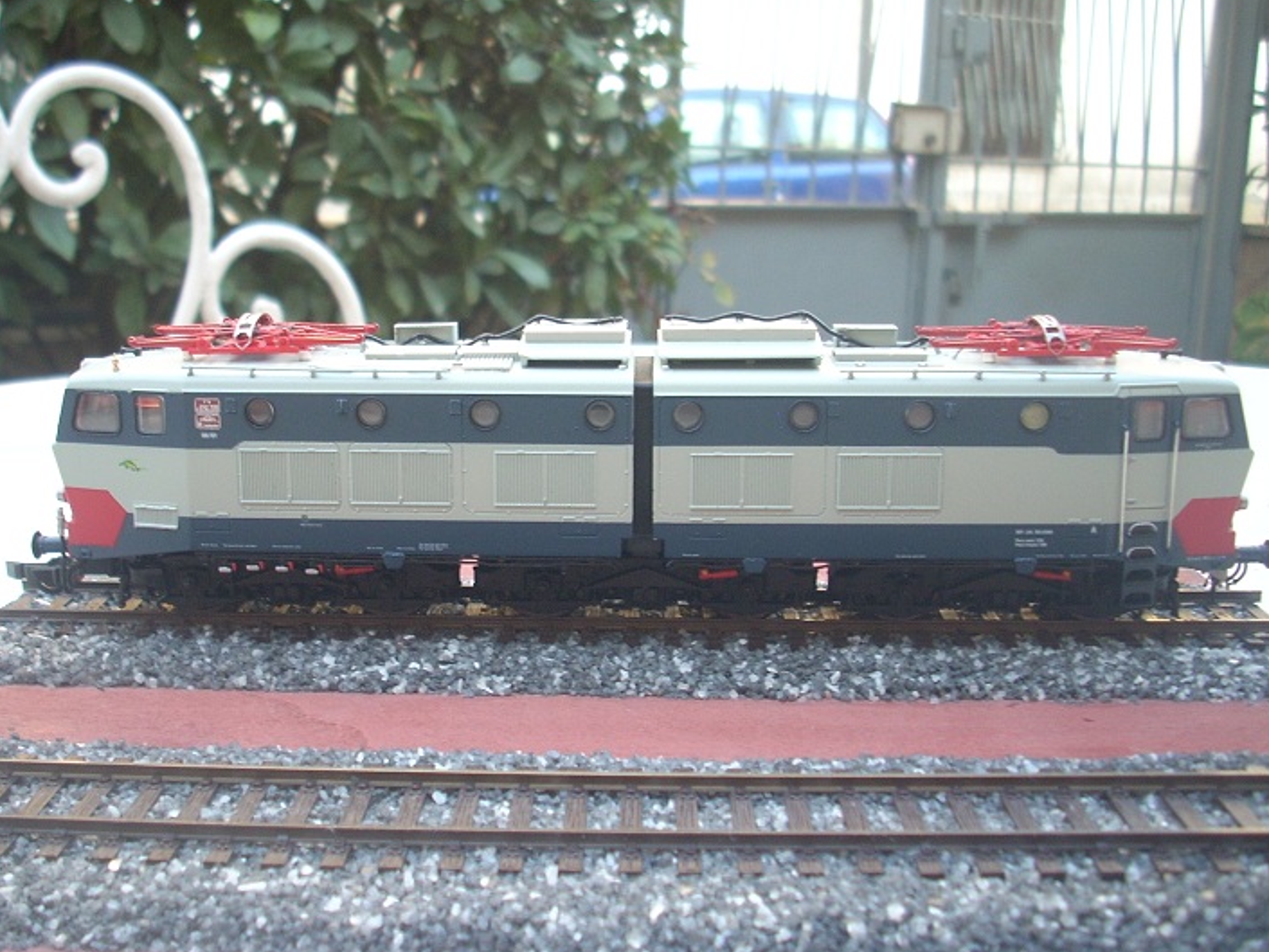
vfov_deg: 34.4
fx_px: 1540
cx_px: 616
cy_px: 491
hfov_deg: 44.8
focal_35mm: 42
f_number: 2.8
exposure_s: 1/30
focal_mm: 6.2
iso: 104
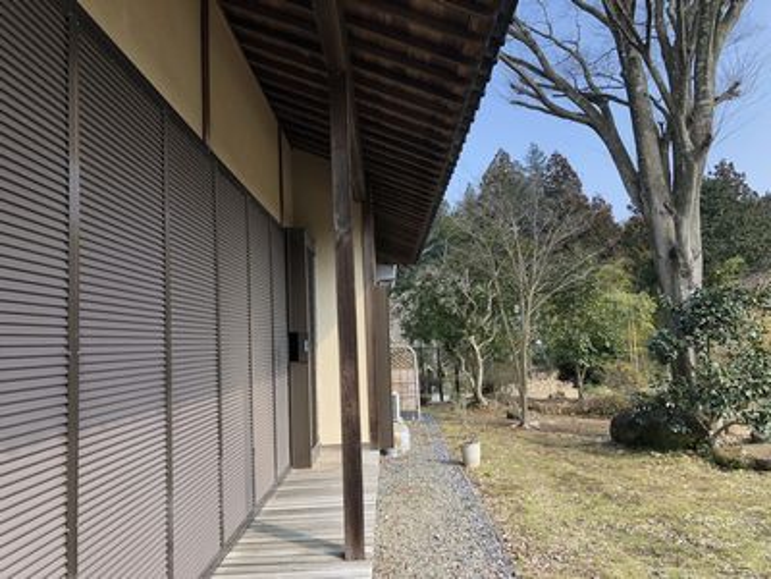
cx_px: 386
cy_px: 290
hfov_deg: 63.4
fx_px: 624
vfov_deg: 49.7
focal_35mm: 28
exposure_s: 1/292
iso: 20
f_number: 1.8
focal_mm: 3.99
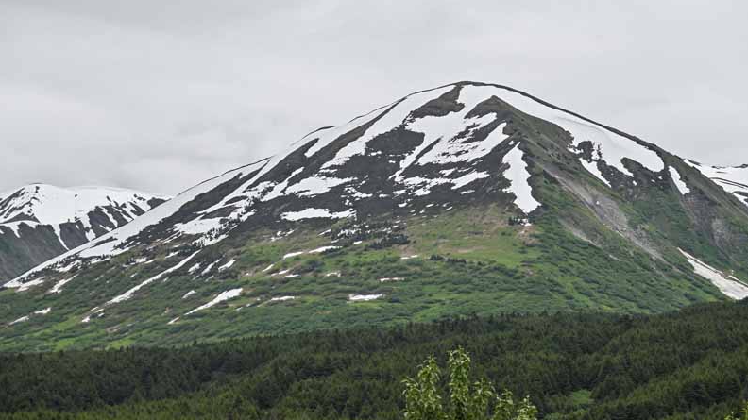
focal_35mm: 72
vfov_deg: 16.7
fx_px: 1428
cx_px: 377
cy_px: 196
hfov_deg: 29.4
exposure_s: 1/640
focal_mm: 68
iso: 100
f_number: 5
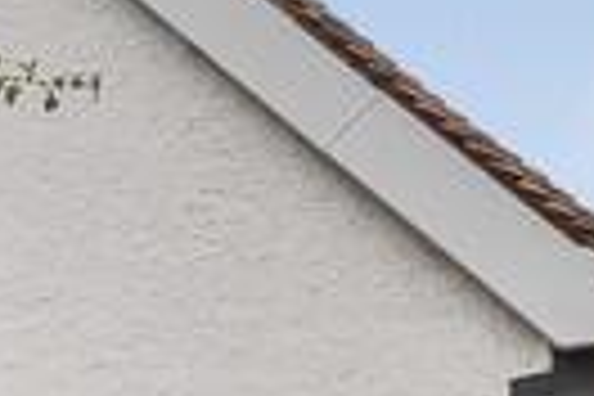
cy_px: 790
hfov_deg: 17.5
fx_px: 1534
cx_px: -490
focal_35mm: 93
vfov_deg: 12.8
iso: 320
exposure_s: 1/320
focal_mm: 12
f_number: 9
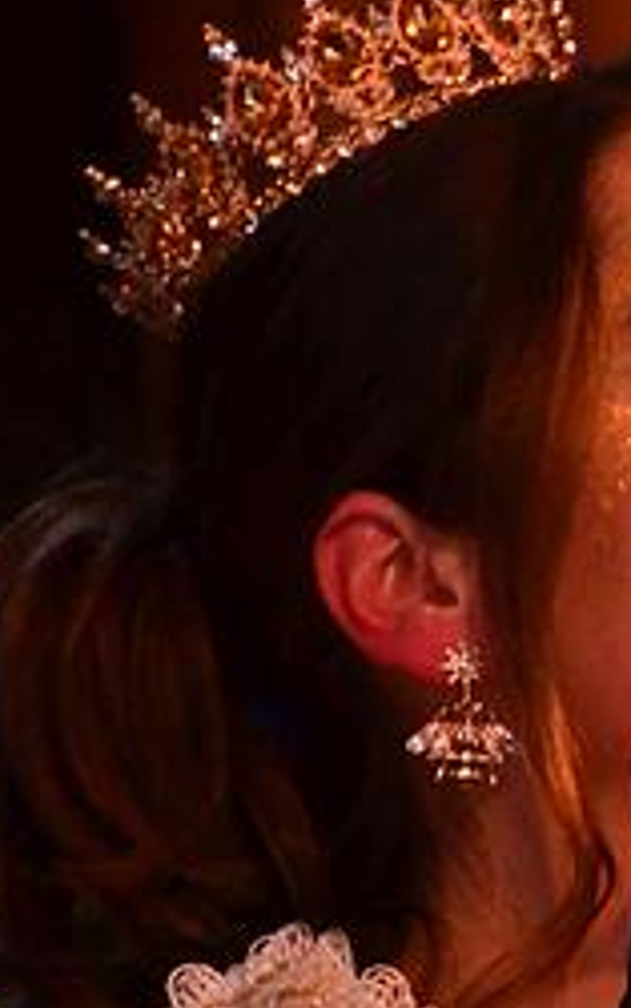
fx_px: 22232
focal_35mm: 808
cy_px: 1273
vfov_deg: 2.6
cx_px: 774
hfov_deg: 1.6
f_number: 6.3
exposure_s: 1/200
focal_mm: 185
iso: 3200
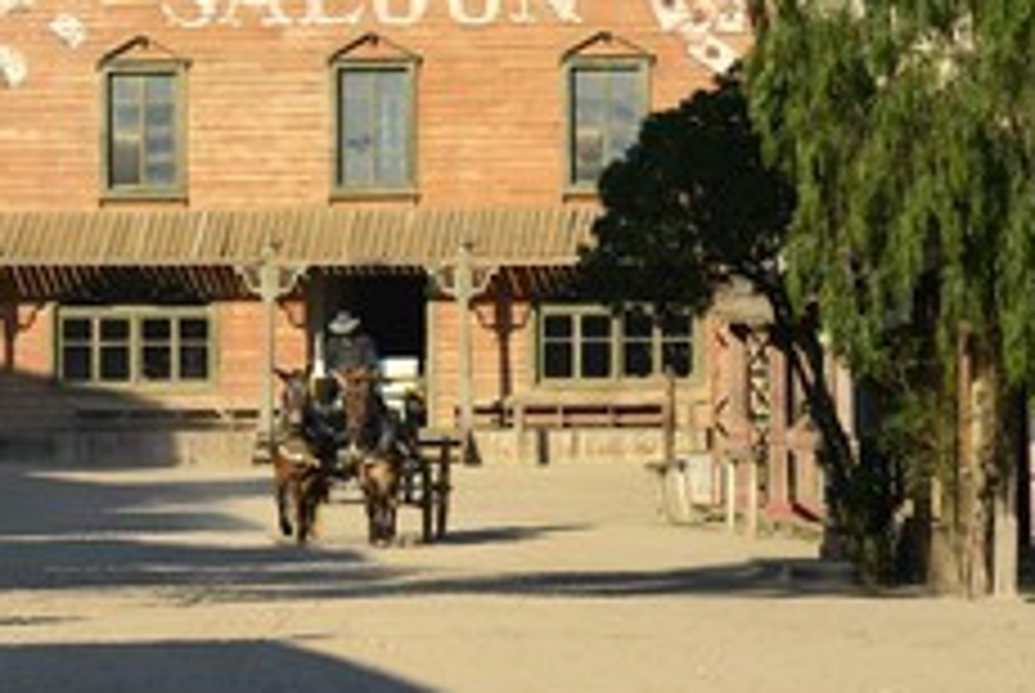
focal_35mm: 246
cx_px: 198
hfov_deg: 8.3
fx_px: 7081
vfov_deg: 5.6
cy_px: 158
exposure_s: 1/400
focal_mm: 135
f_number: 8
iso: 200
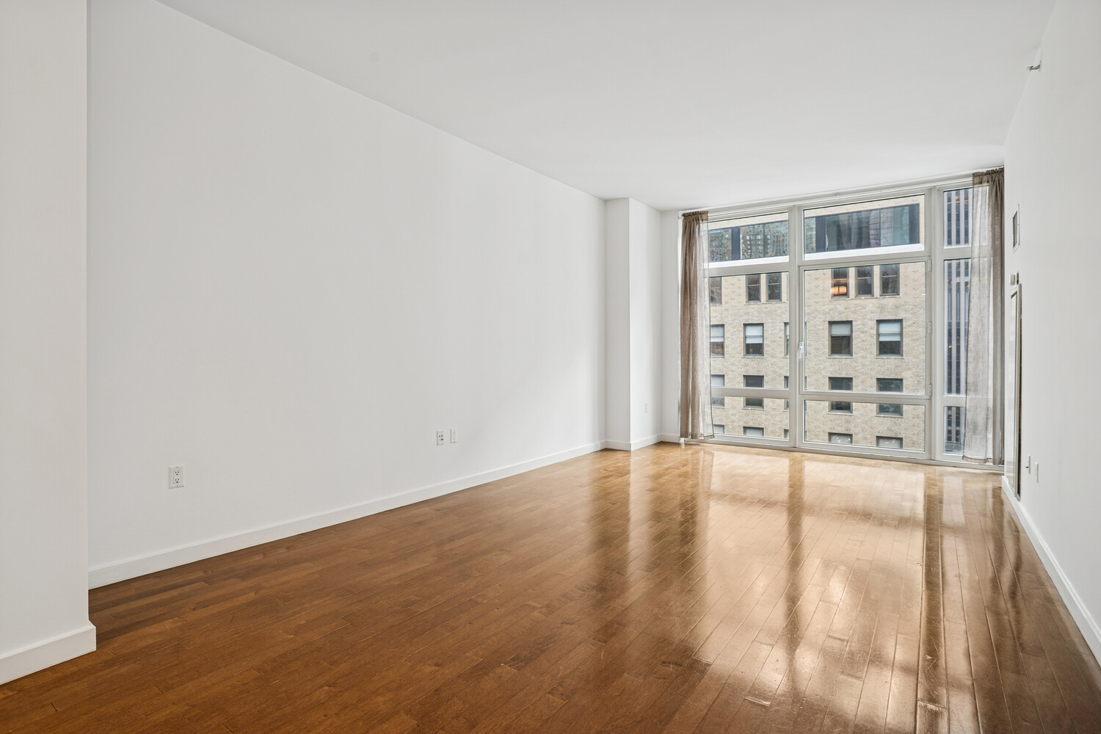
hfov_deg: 93.3
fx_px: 520
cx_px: 550
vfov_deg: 70.4
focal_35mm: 17
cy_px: 367
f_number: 8
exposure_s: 1/2.5
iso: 100
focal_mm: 17
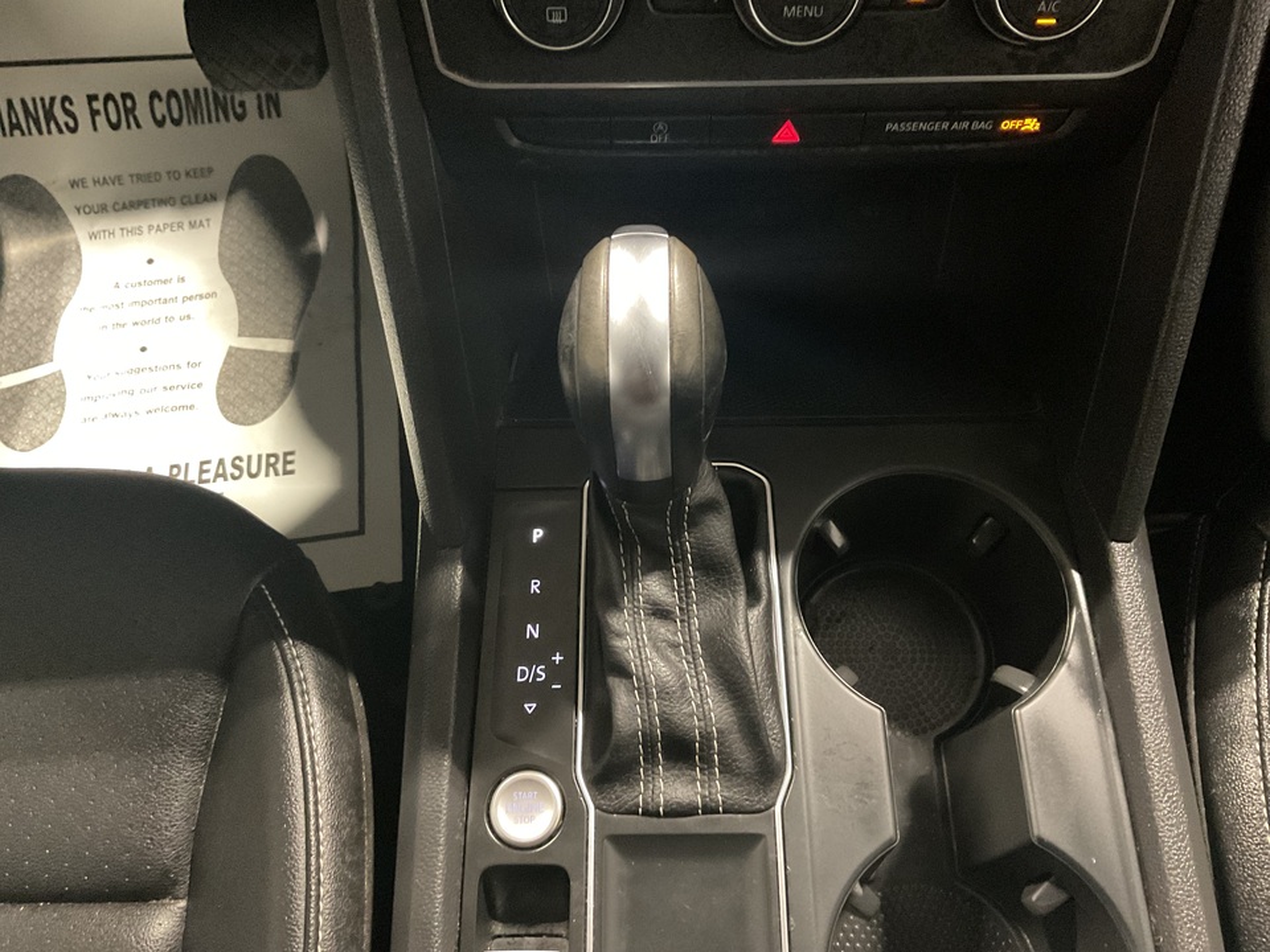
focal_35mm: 29
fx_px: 1064
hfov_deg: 61.7
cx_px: 635
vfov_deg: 48.2
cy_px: 476
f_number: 1.8
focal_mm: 3
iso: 500
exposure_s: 1/25
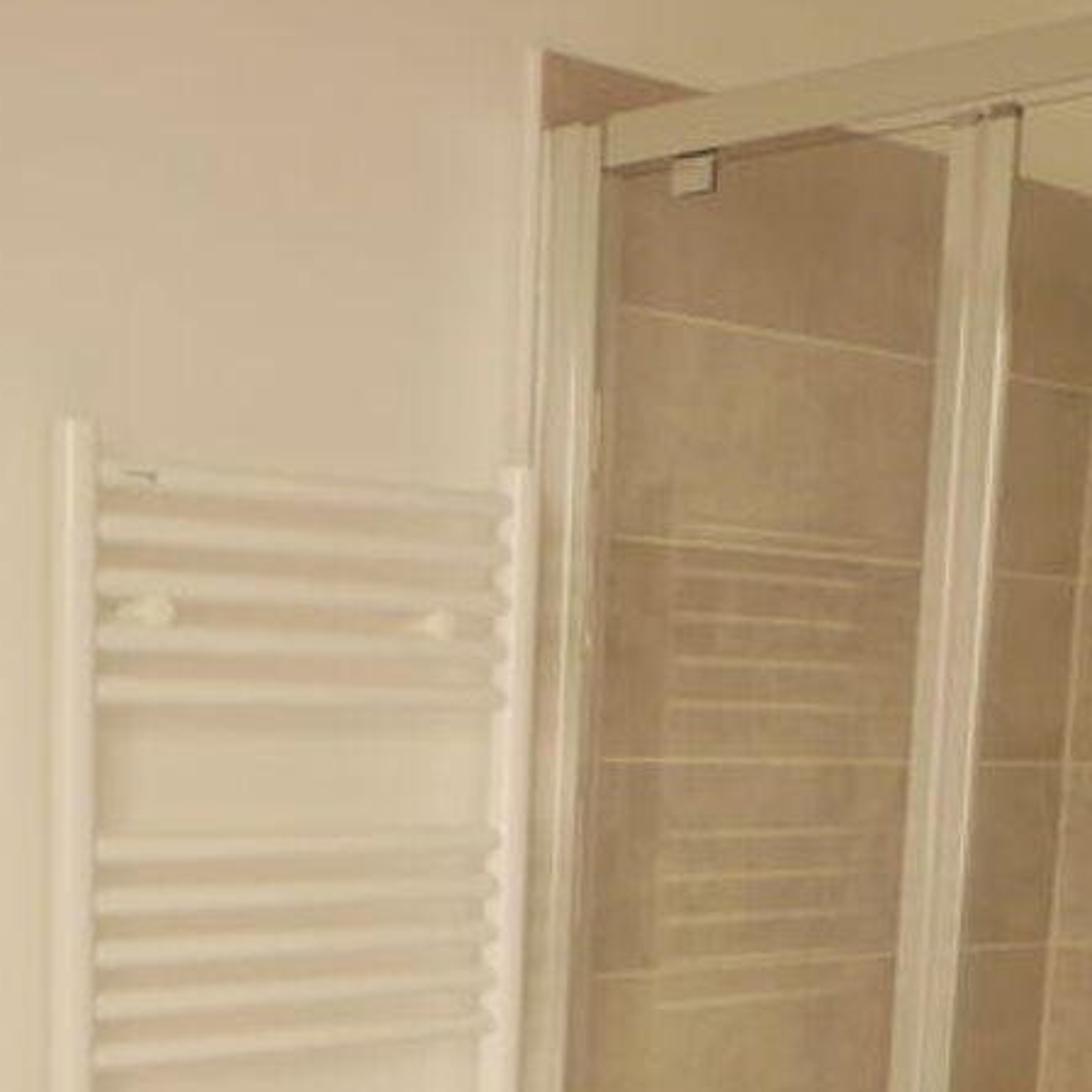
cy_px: 1212
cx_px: 304
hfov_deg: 25.1
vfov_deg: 23.7
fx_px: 2427
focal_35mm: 68
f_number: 1.7
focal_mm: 10.9
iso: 200
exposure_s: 1/13
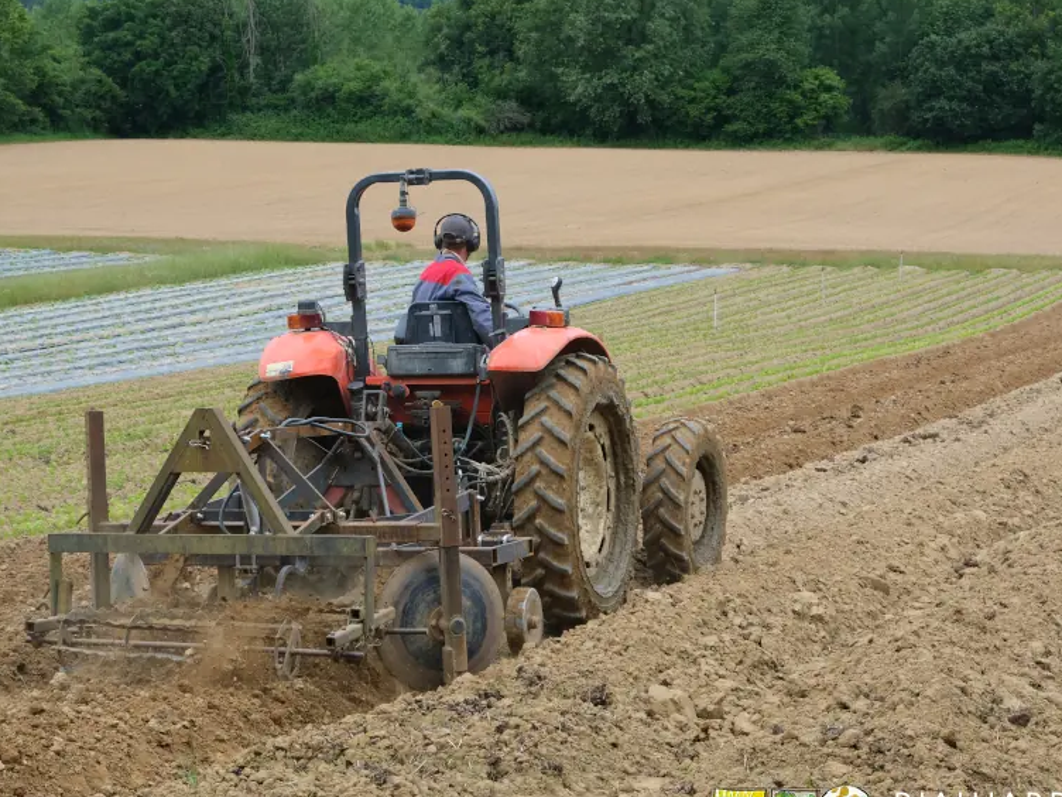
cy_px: 423
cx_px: 417
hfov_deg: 25.0
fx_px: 2393
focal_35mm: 78
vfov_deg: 18.9
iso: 320
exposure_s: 1/300
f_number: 8
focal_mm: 40.7
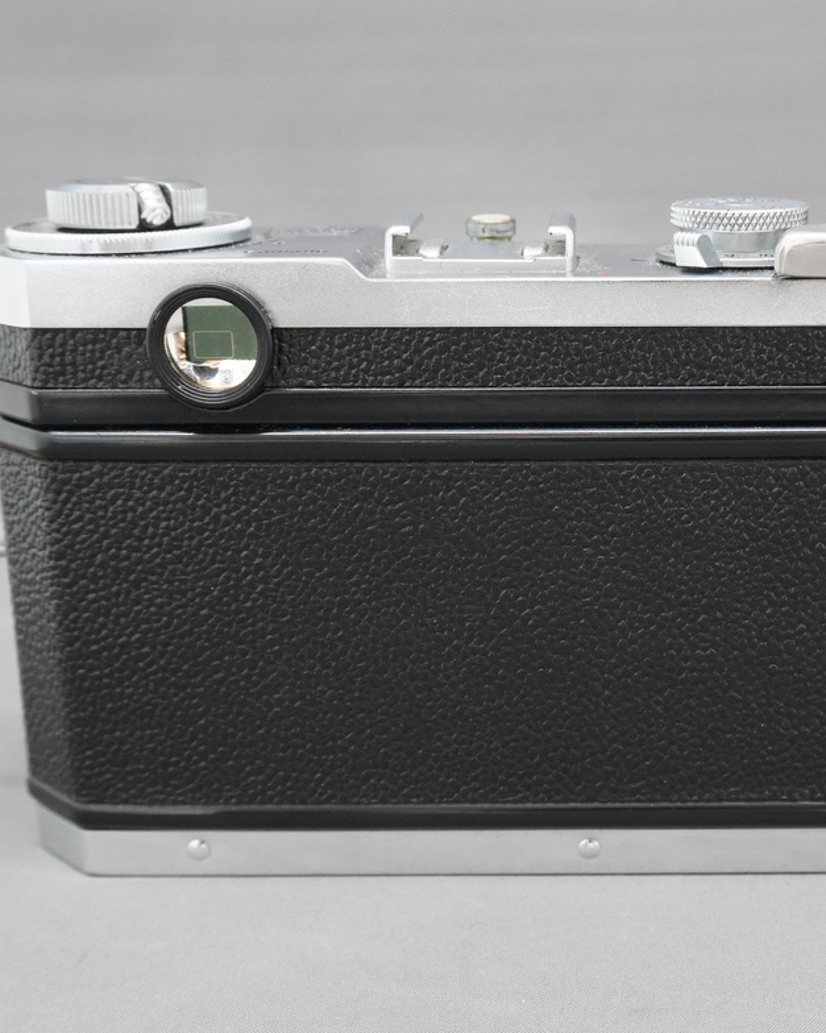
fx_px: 1712
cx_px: 609
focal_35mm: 56
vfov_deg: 33.6
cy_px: 520
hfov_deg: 26.8
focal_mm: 26
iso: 2500
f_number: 8
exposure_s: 1/40
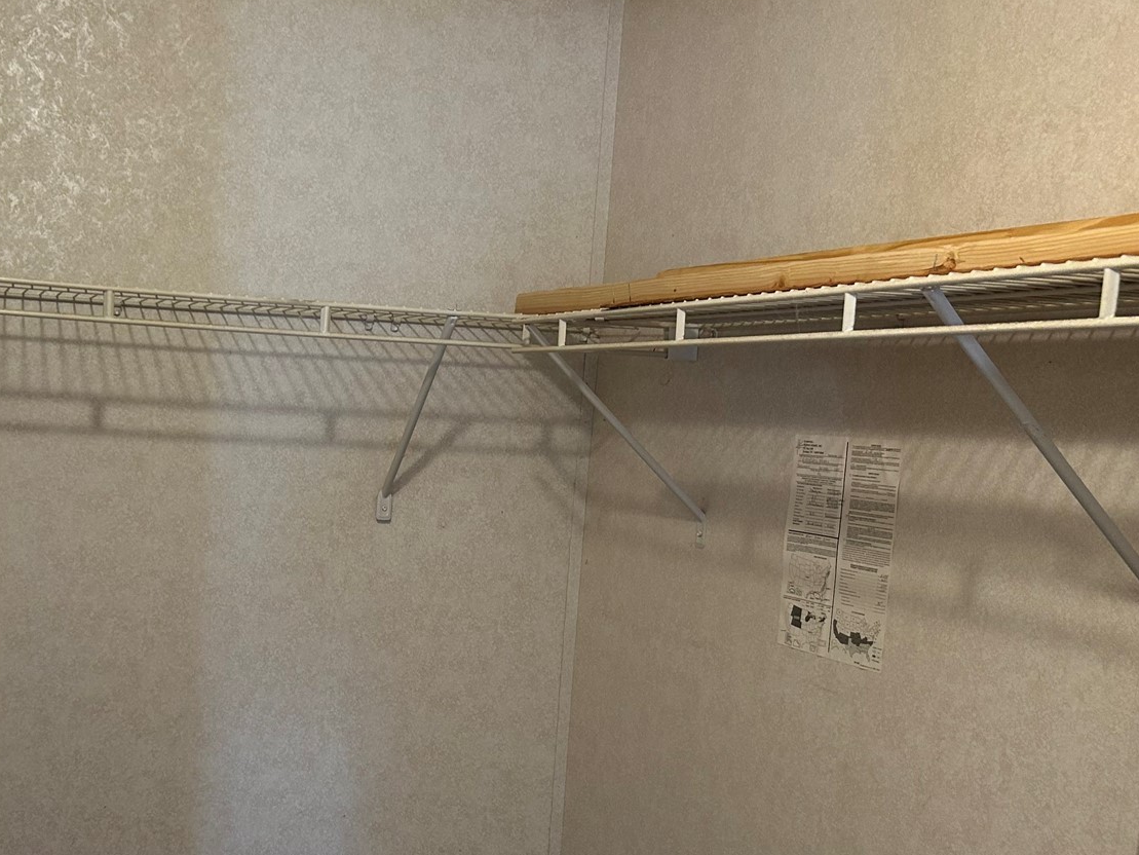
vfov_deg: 31.9
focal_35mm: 45
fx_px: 1481
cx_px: 287
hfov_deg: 40.9
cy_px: 583
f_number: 1.5
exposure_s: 1/60
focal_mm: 5.7
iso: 100
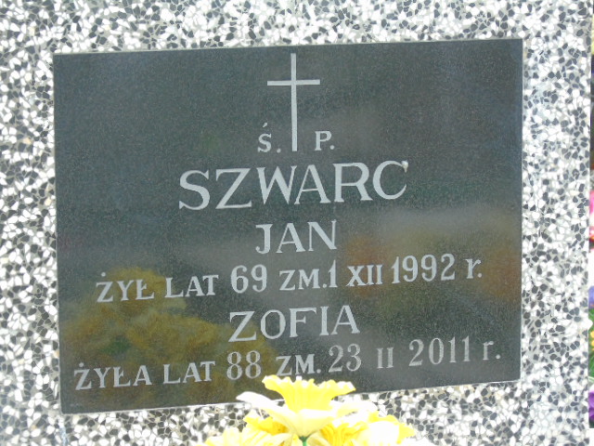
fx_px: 2780
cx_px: 297
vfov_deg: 9.2
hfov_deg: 12.2
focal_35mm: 162
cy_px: 223
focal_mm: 29
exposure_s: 1/125
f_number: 4.9
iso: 320
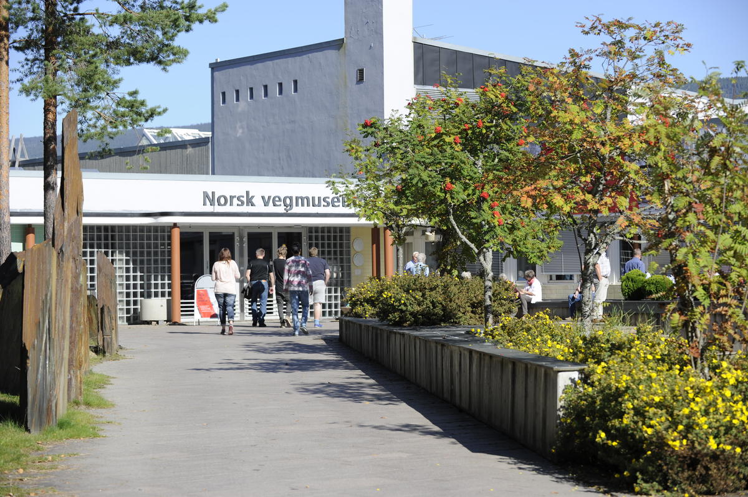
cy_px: 248
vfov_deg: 14.4
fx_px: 1972
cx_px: 374
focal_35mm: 95
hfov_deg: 21.5
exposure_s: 1/800
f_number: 5.6
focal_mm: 95
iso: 200
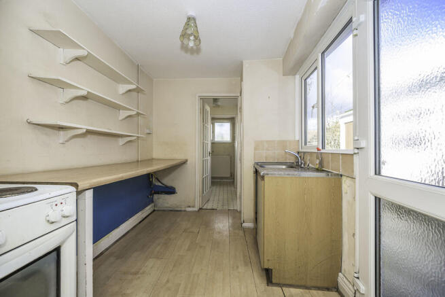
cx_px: 222
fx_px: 173
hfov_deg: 104.2
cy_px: 148
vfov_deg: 81.2
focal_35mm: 14
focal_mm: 14
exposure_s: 1/160
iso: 320
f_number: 6.3
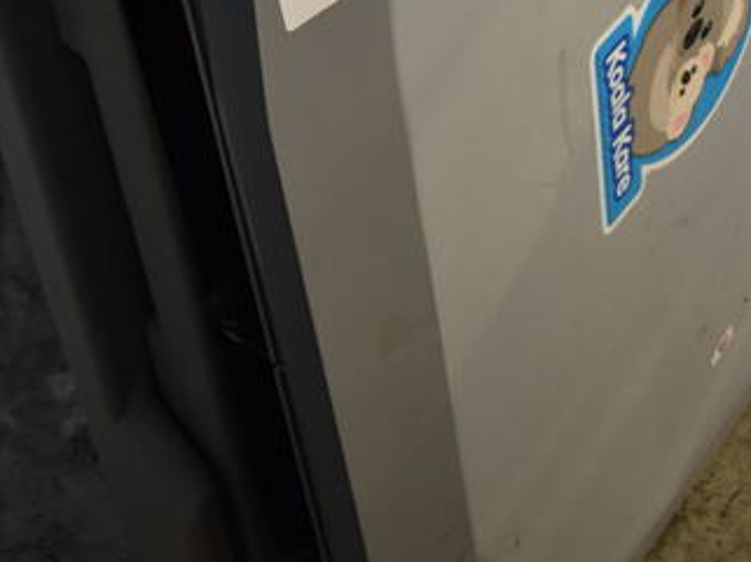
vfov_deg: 17.7
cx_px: 260
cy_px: -287
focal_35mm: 74
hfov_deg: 26.2
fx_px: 1604
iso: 640
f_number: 3.5
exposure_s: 1/30
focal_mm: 18
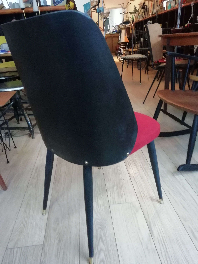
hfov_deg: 53.1
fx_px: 198
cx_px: 99
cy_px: 132
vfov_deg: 67.3
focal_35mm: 26
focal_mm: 3.46
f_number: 2.2
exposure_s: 1/16.7
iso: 400
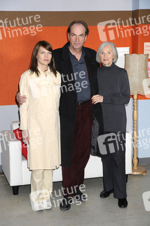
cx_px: 75
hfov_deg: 19.4
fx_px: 438
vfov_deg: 28.9
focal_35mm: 70
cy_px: 113
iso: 800
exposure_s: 1/160
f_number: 6.3
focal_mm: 70
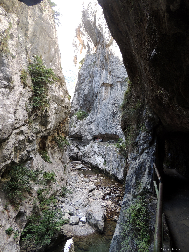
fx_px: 175
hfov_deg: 56.8
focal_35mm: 24
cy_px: 126
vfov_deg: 71.6
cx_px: 94
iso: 100
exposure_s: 1/60
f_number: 3
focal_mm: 4.3
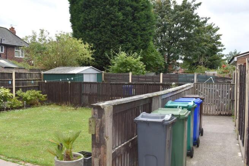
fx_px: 218
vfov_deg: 41.7
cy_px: 83
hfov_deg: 59.5
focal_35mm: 32
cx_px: 124
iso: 100
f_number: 7.1
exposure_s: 1/200
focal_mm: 21
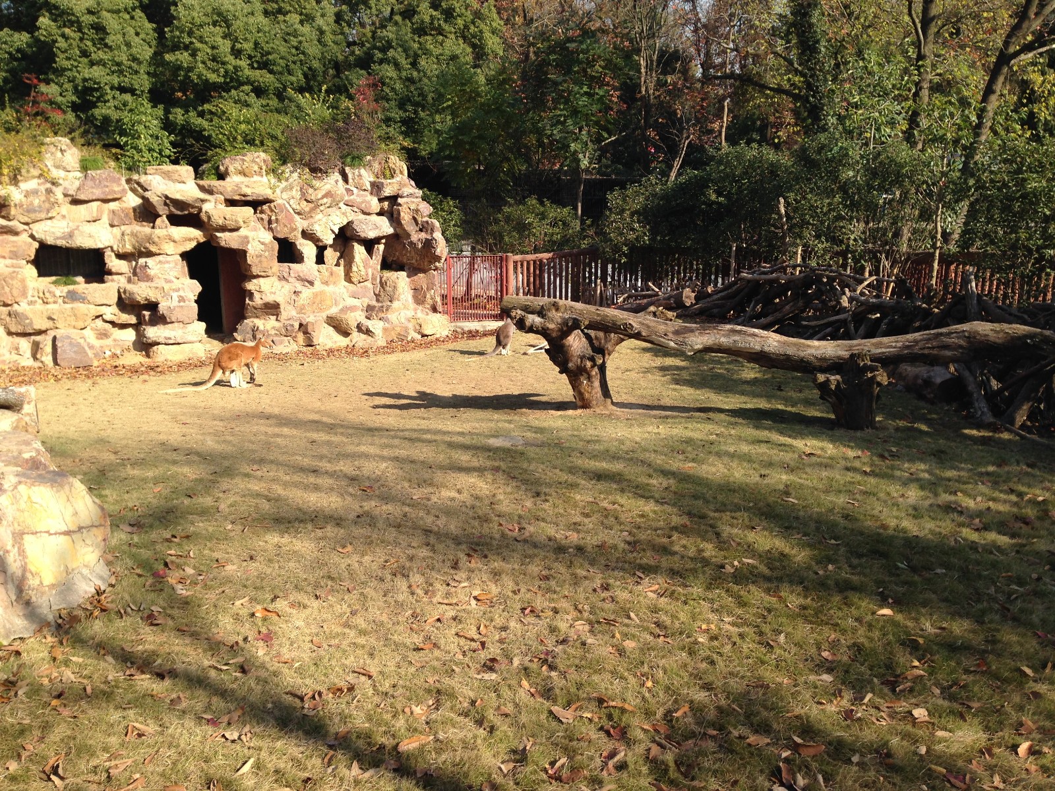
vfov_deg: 42.9
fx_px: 1006
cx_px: 528
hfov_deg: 55.4
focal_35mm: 33
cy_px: 396
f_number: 2.4
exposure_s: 1/786
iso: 50
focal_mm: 4.12
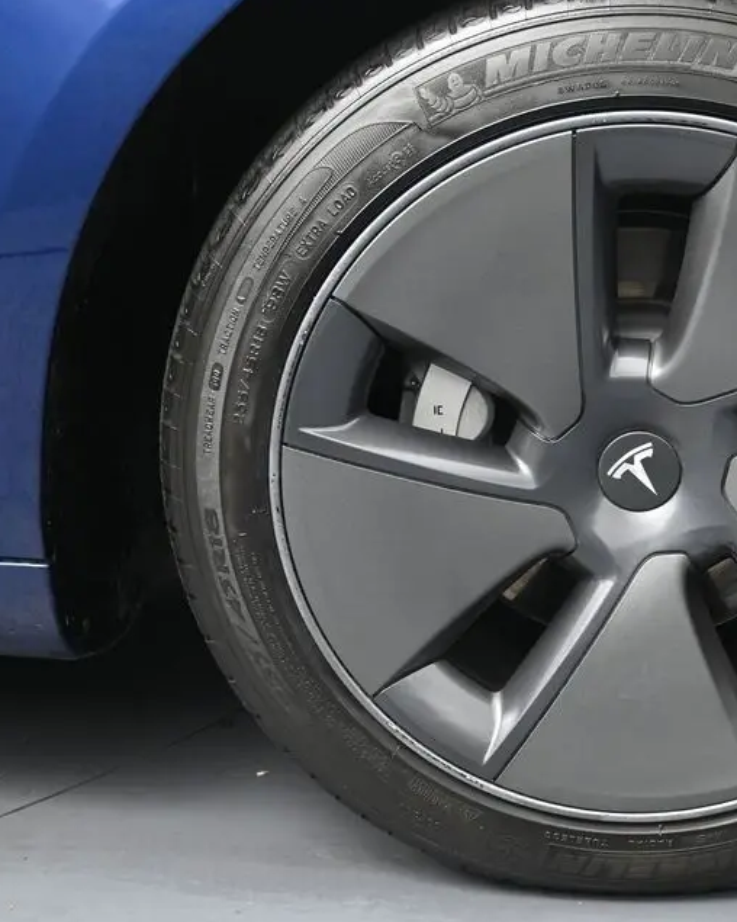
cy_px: 444
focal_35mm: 57
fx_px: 1547
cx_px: 621
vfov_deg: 33.1
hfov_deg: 26.2
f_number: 4.2
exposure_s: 1/125
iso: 1800
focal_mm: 25
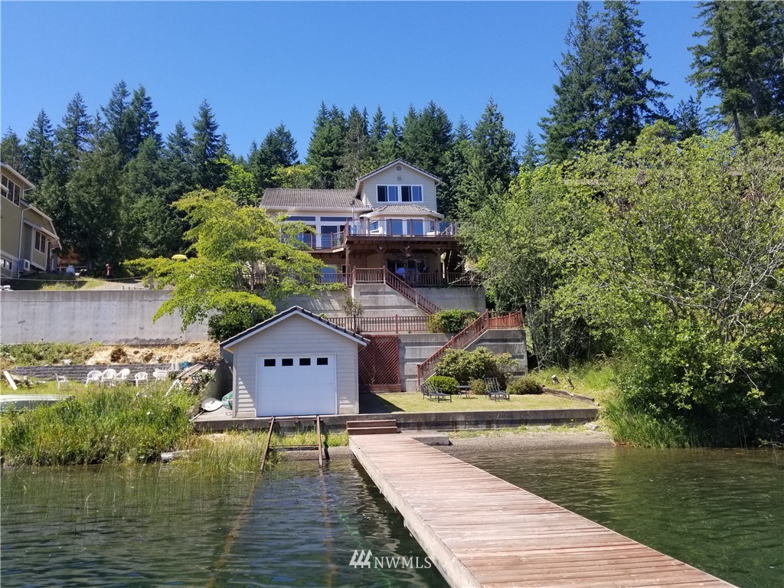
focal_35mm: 26
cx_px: 392
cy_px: 294
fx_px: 589
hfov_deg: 67.3
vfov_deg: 53.1
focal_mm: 4.25
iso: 50
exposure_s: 1/1252
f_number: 1.7
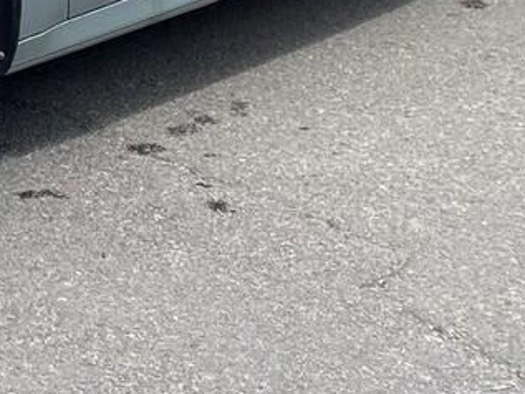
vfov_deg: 11.7
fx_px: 1790
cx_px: -340
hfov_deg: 15.0
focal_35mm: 118
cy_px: -291
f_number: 1.6
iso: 50
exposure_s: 1/2564
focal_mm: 4.2
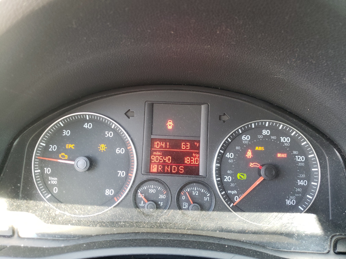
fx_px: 260
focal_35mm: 26
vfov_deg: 53.1
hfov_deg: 67.3
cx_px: 173
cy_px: 130
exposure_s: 1/60.2
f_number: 1.5
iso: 151
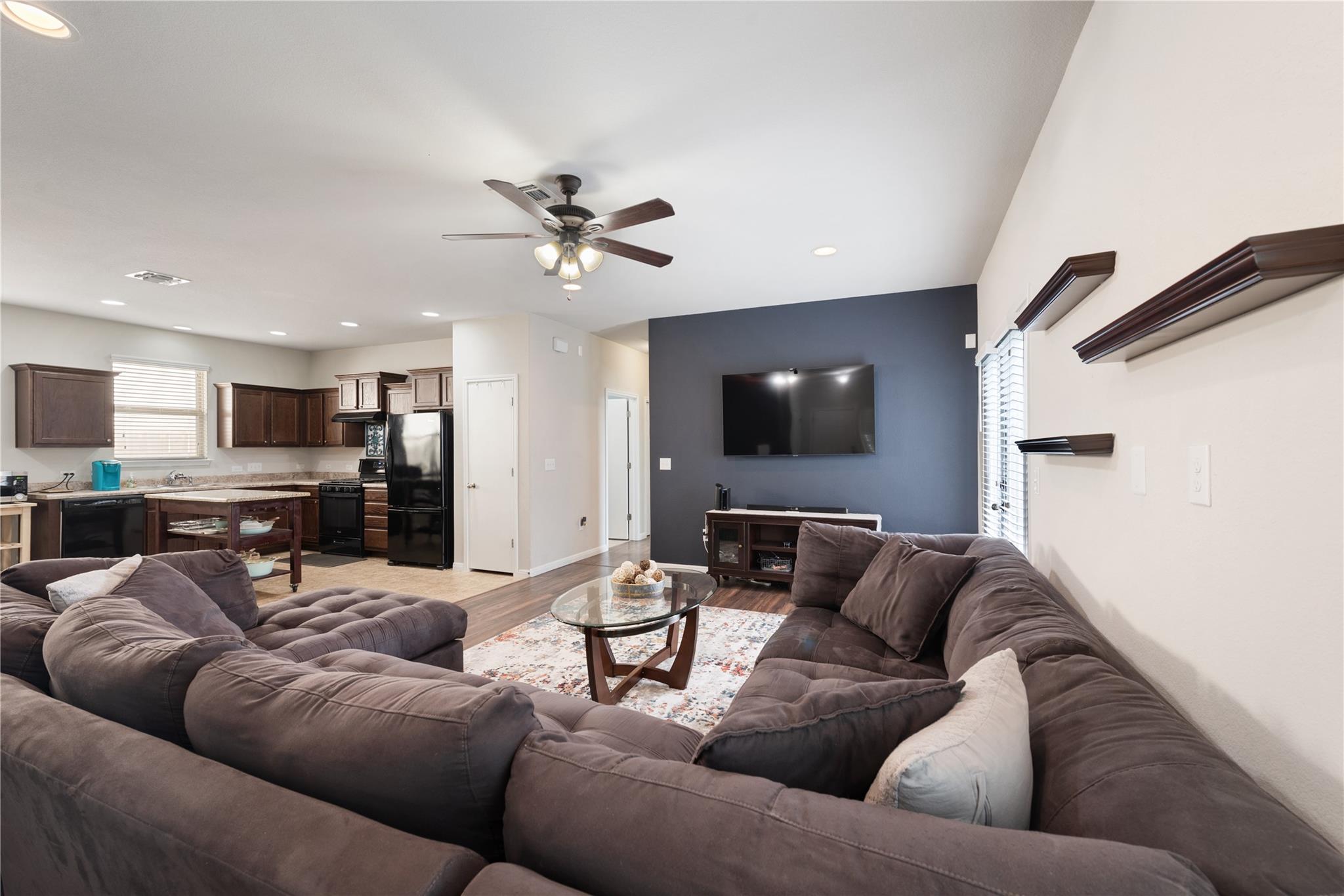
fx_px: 560
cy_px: 448
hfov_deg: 100.4
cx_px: 672
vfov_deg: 77.3
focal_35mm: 15
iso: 400
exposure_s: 1/2
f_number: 8
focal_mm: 15
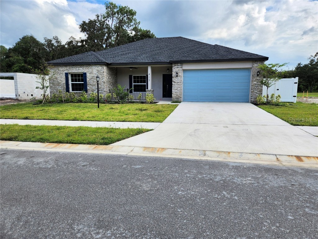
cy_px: 120
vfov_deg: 58.9
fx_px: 211
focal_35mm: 23
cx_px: 159
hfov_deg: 73.9
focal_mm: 5.4
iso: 20
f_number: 1.8
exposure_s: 1/1108
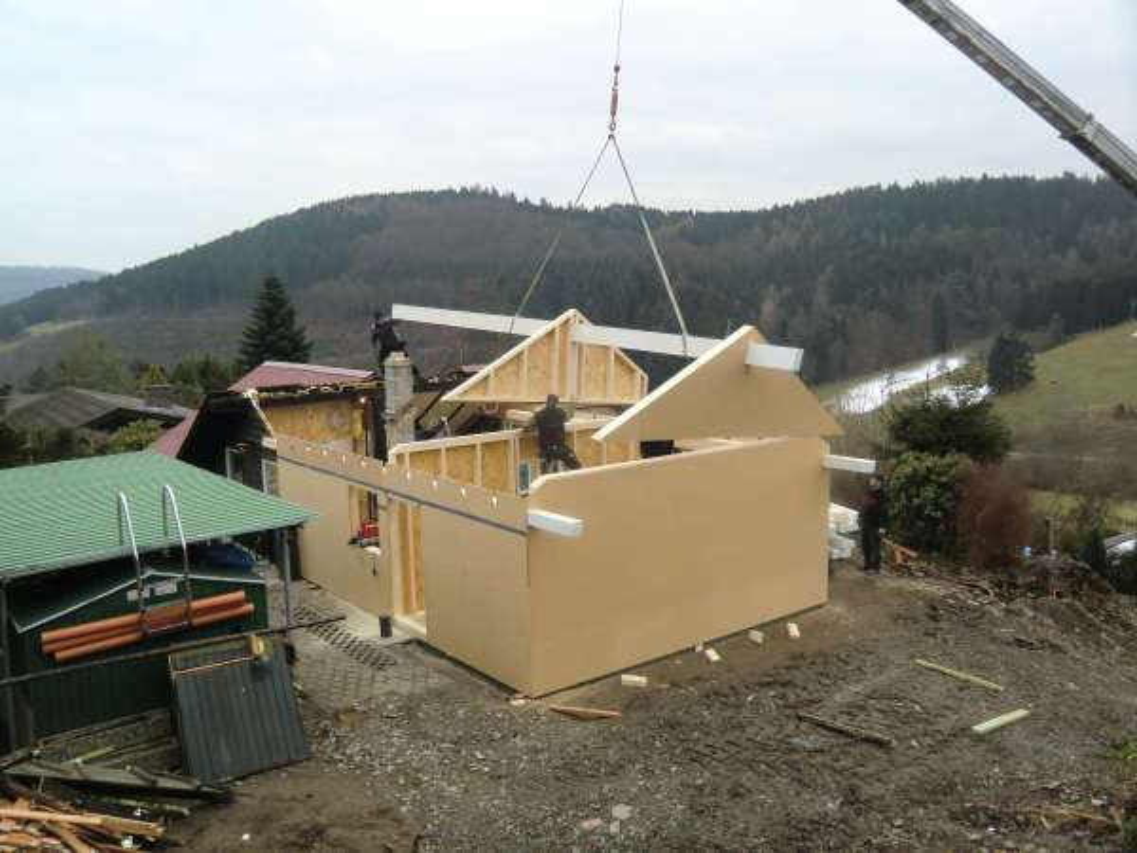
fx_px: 953
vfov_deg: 48.2
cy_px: 426
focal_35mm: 29
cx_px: 568
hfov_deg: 61.7
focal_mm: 5.2
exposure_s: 1/100
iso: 64
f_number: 3.5
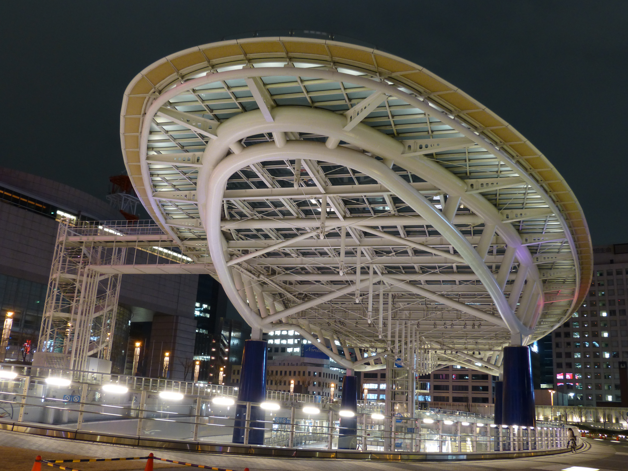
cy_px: 236
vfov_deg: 41.8
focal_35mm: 34
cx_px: 314
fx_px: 617
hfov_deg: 54.0
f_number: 3.7
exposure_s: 1/1.3
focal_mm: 6.1
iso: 200
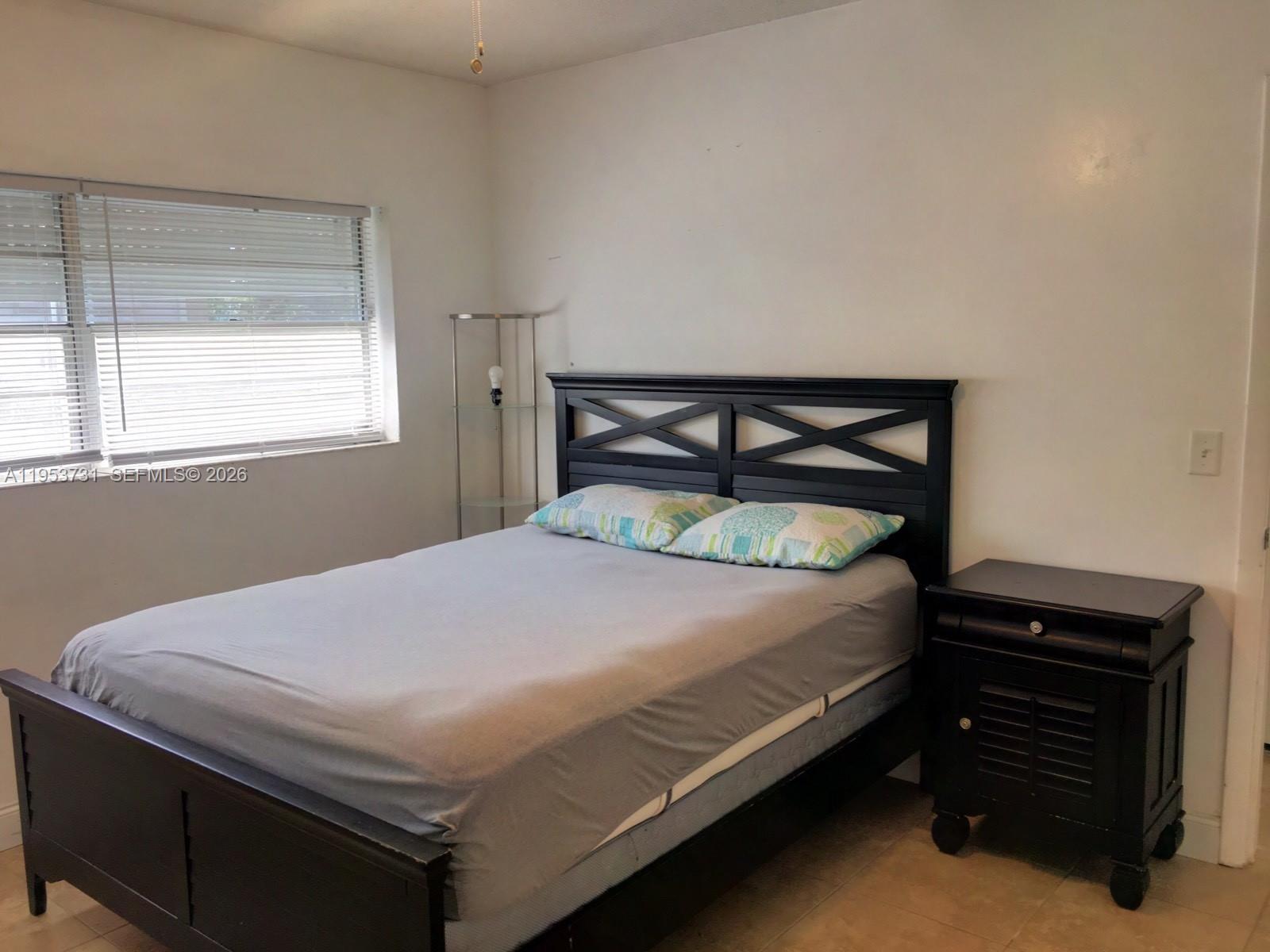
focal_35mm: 29
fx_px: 1064
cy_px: 476
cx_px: 635
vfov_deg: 48.2
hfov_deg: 61.7
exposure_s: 1/60
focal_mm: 4.15
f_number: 2.2
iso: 25
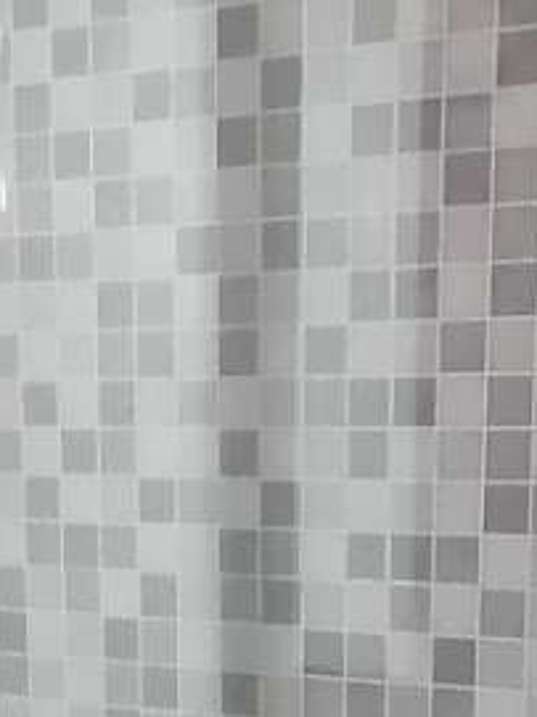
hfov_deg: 15.7
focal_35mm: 94
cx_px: 168
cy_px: 884
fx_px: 1946
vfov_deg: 19.5
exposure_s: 1/25
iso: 320
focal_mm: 2.84
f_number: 2.4
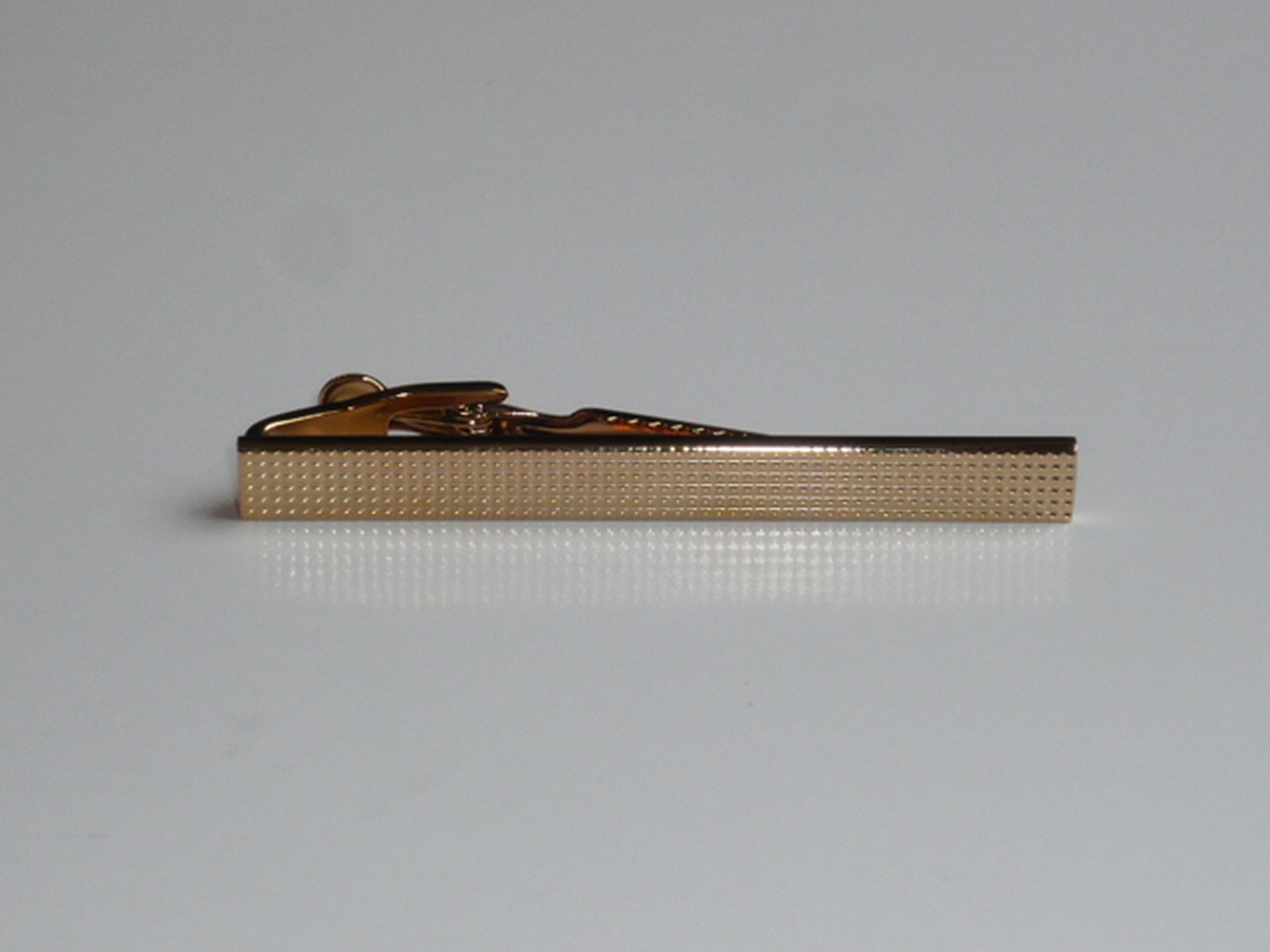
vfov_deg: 10.0
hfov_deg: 13.3
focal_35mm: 149
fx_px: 5467
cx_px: 635
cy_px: 476
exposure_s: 1/60
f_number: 5.6
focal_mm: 16.4
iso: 100
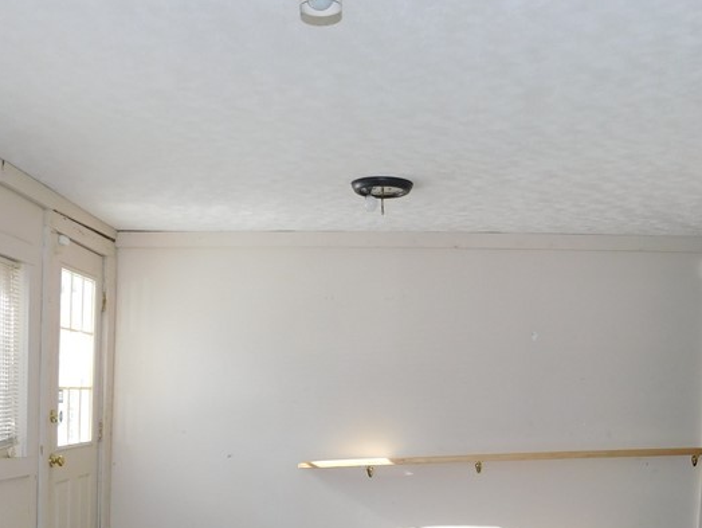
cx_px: 381
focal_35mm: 45
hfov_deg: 42.0
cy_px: 461
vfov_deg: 31.0
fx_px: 913
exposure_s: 1/160
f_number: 3
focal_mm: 4
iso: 125
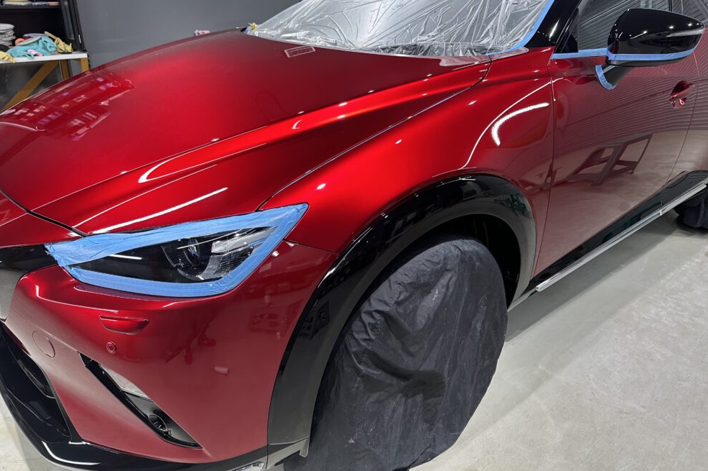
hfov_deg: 69.4
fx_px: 511
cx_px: 355
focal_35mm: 26
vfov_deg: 49.4
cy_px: 205
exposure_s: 1/120
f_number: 1.78
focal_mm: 6.86
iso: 160
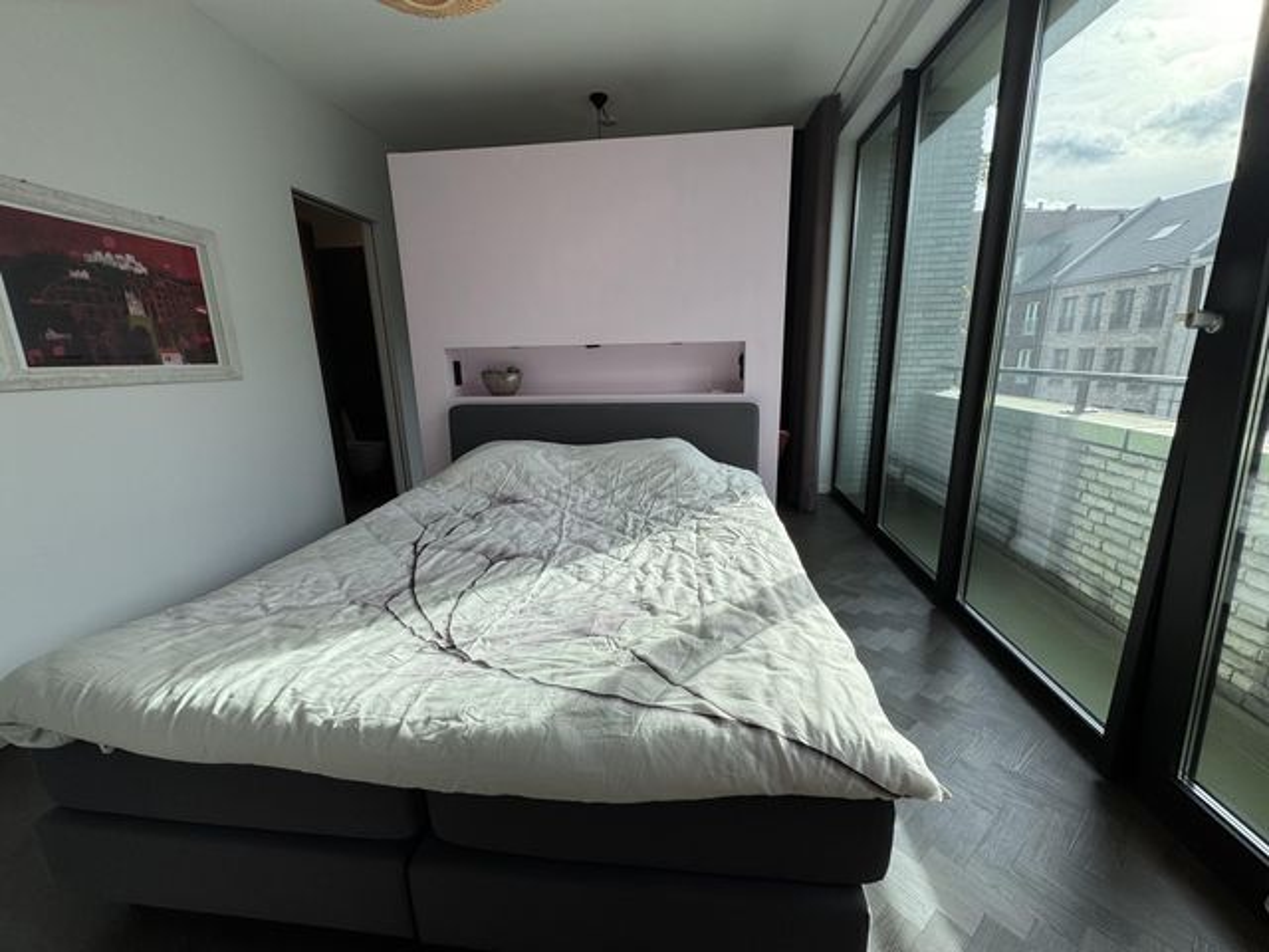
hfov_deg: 102.1
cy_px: 476
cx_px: 634
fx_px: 513
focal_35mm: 14
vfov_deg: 85.7
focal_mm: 2.22
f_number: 2.2
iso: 40
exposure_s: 1/416
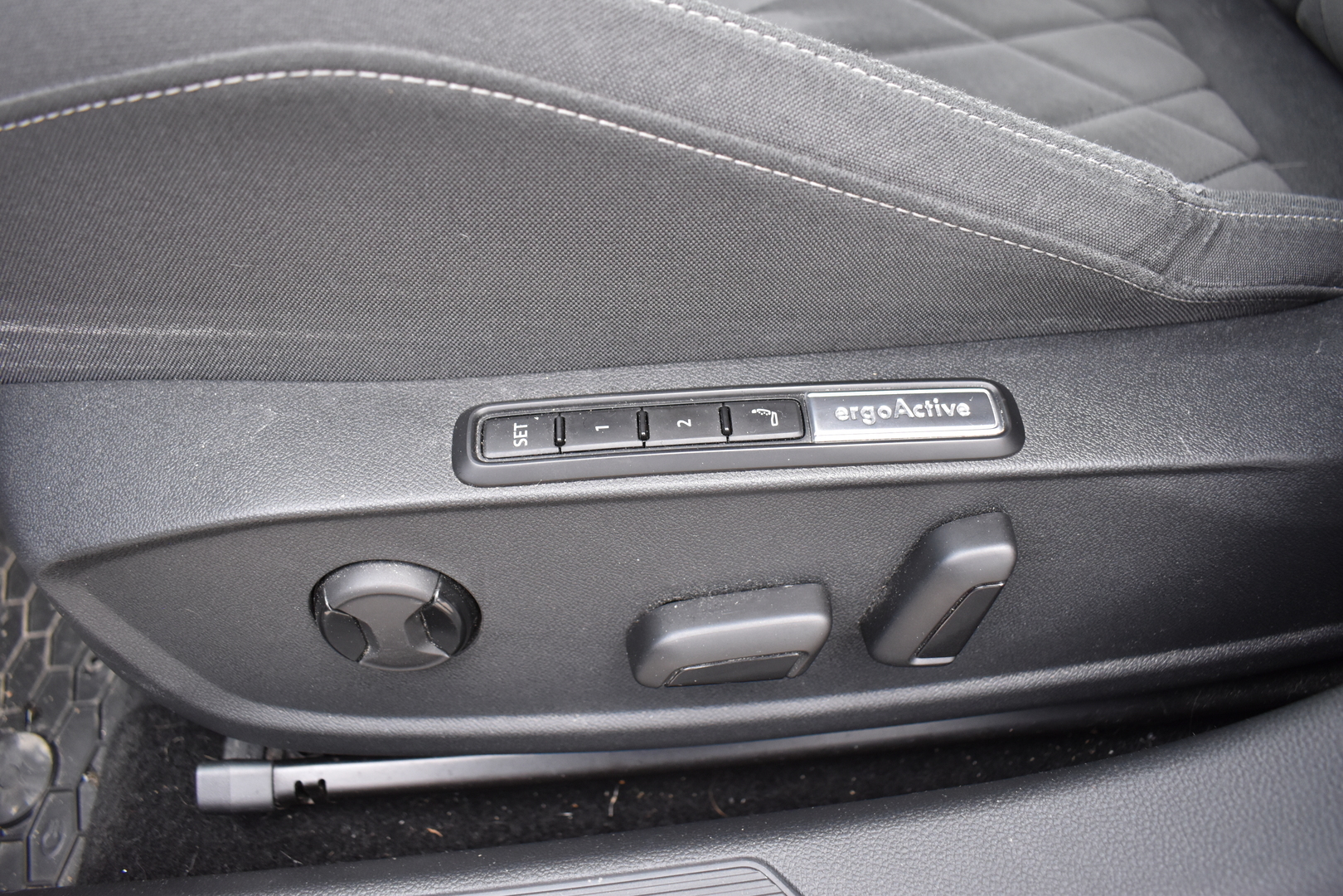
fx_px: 1007
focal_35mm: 27
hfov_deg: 67.4
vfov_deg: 47.9
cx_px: 672
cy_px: 448
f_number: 4.8
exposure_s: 1/125
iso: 800
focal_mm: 18
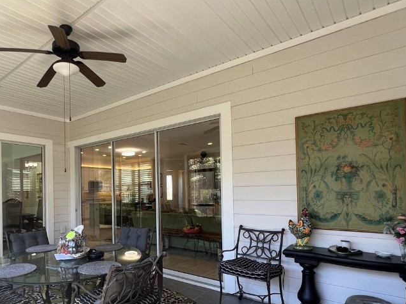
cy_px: 188
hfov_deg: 77.0
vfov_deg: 62.6
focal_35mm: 21
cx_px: 142
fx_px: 246
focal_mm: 1.57
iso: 80
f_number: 1.8
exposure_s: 1/99
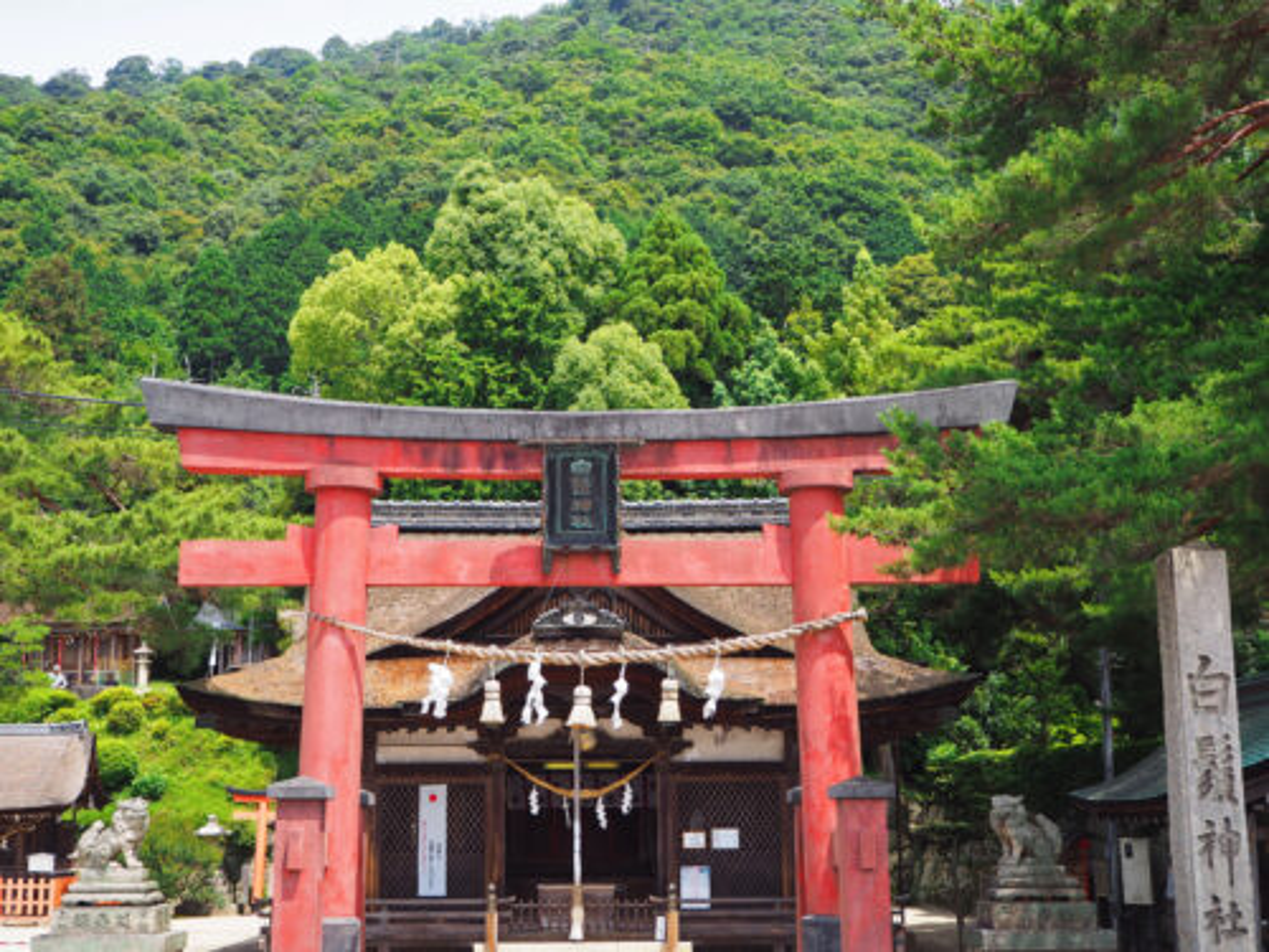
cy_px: 476
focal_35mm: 48
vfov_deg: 30.3
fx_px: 1760
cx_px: 634
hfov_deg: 39.7
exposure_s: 1/400
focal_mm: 24
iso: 200
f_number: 5
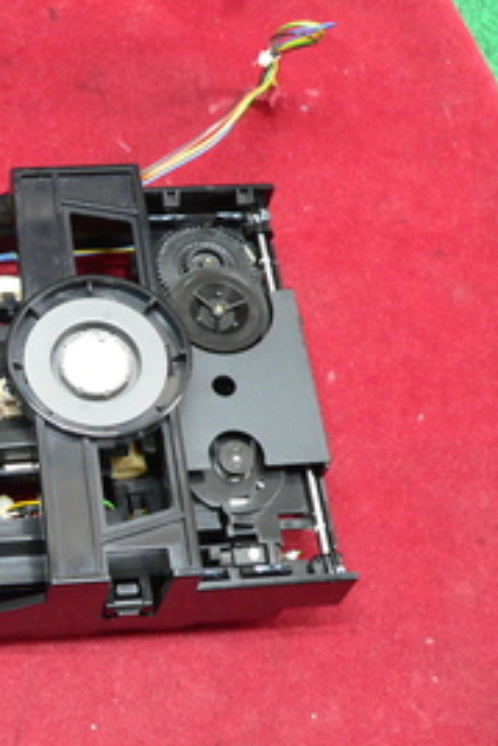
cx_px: -19
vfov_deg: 33.9
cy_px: 366
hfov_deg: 22.0
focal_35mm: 59
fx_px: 1223
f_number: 2.8
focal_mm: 6.7
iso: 200
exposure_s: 1/5
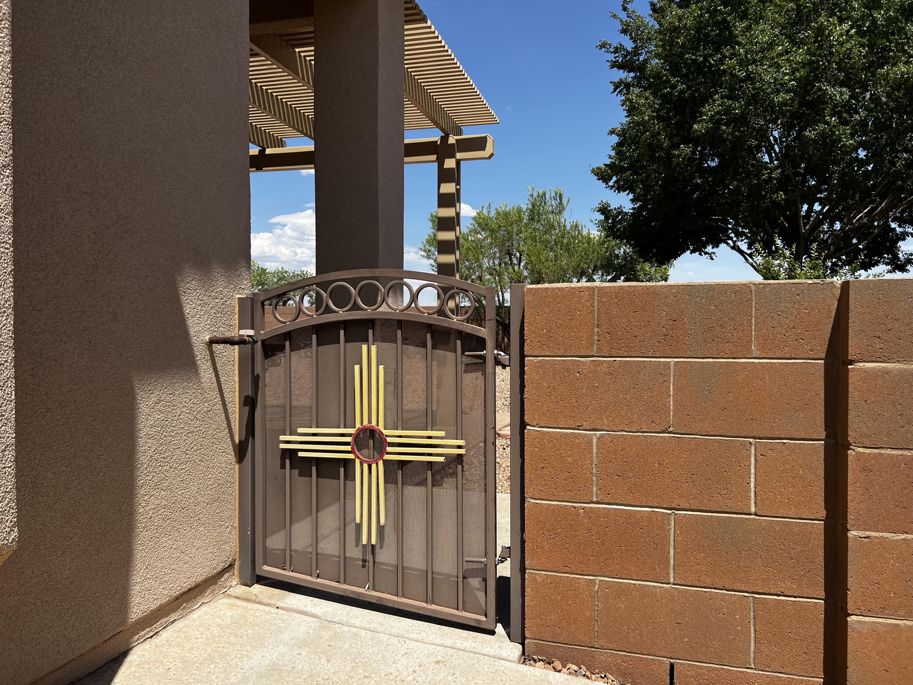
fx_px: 686
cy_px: 342
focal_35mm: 26
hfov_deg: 67.3
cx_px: 456
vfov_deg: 53.1
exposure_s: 1/4115
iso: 50
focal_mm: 5.7
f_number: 1.5
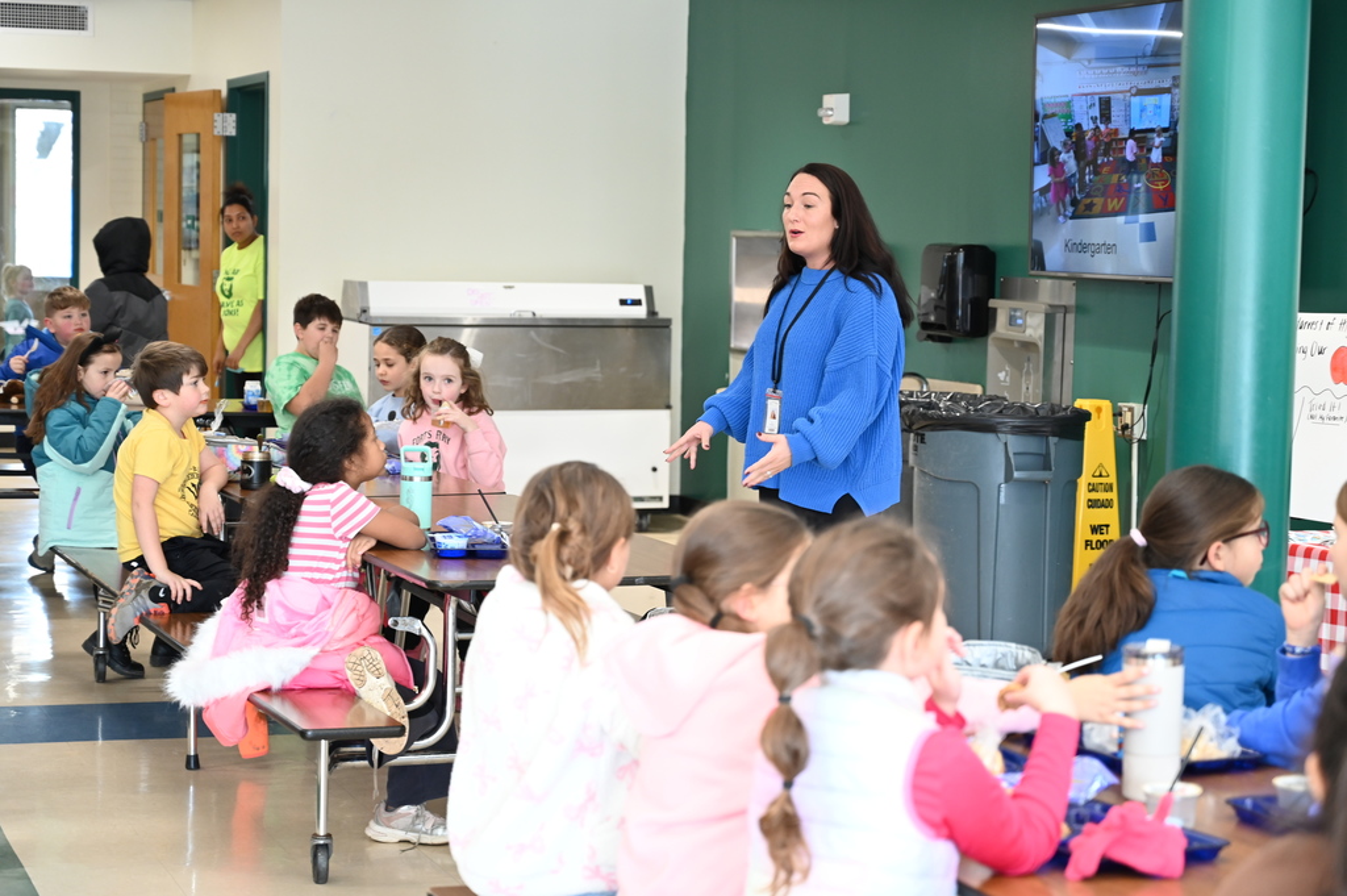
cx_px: 674
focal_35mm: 70
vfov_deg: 19.4
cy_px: 448
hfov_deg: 28.9
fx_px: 2617
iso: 1250
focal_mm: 70
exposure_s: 1/125
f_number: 4
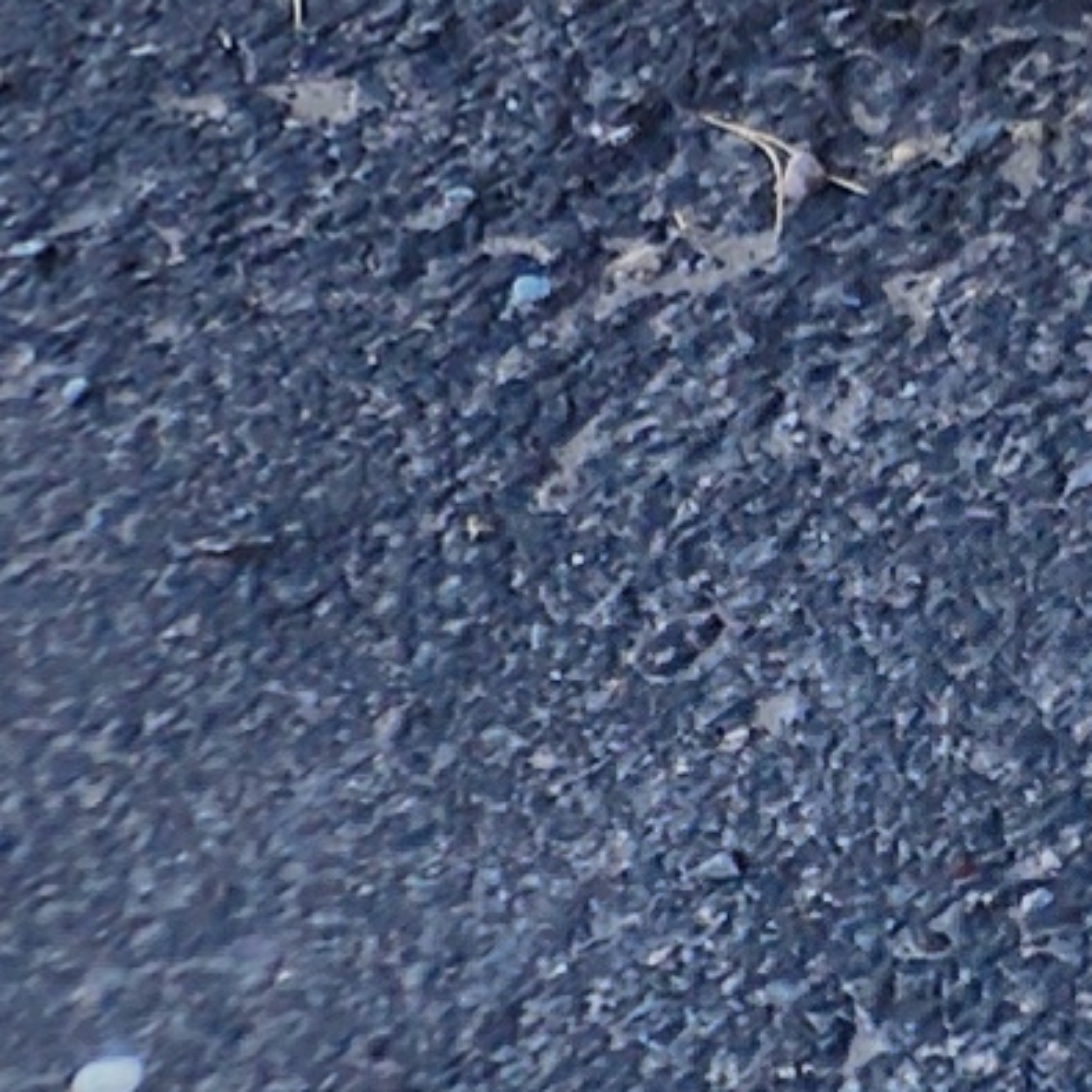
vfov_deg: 7.6
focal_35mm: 206
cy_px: -2037
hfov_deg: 6.5
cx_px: 4600
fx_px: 7352
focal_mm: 6.4
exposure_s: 1/189
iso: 12
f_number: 1.8
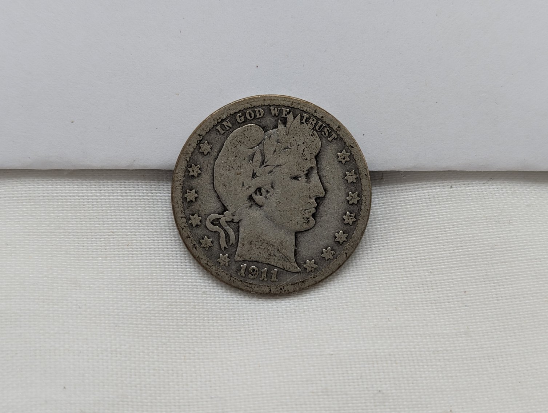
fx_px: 777
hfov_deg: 38.9
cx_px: 274
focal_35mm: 49
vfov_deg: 29.8
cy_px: 206
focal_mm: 6.9
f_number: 1.68
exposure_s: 1/226
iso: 23
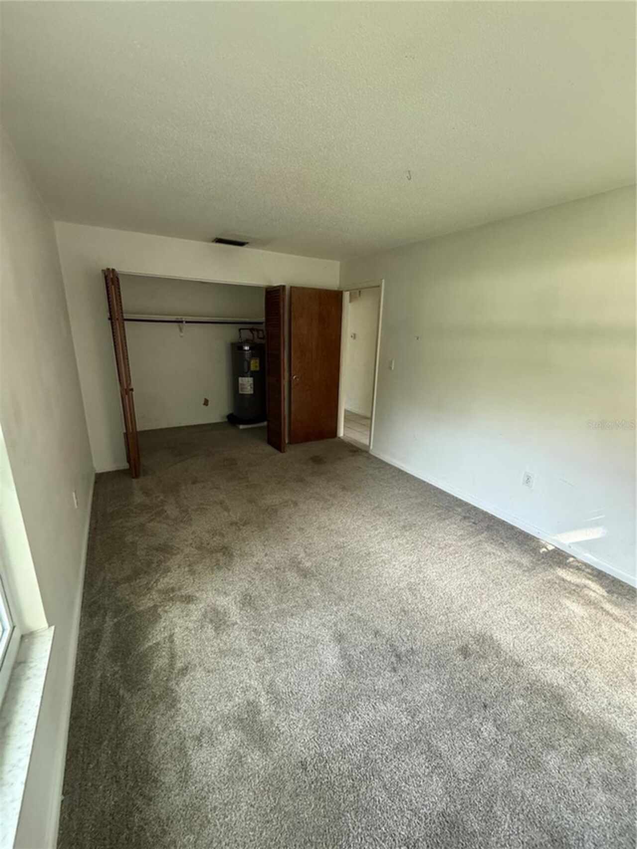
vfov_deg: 102.1
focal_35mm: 14
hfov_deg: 85.7
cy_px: 424
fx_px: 343
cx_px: 318
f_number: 2.2
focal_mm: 2.22
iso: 320
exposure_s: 1/60
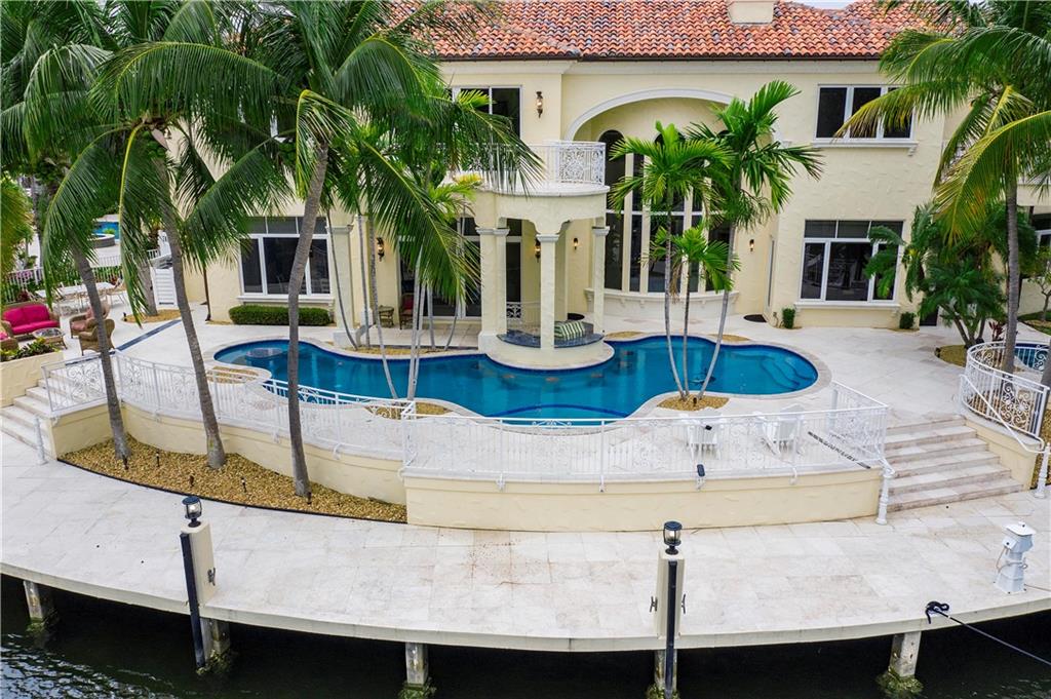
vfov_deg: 46.3
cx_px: 526
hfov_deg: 65.5
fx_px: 817
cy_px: 350
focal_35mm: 28
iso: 100
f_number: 5.6
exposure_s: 1/500
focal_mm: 10.26
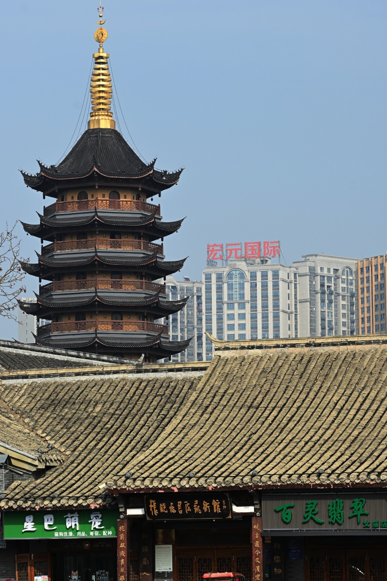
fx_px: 2539
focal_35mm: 158
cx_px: 194
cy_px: 290
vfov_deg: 13.0
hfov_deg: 8.7
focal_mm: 105
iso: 200
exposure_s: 1/180
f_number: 8
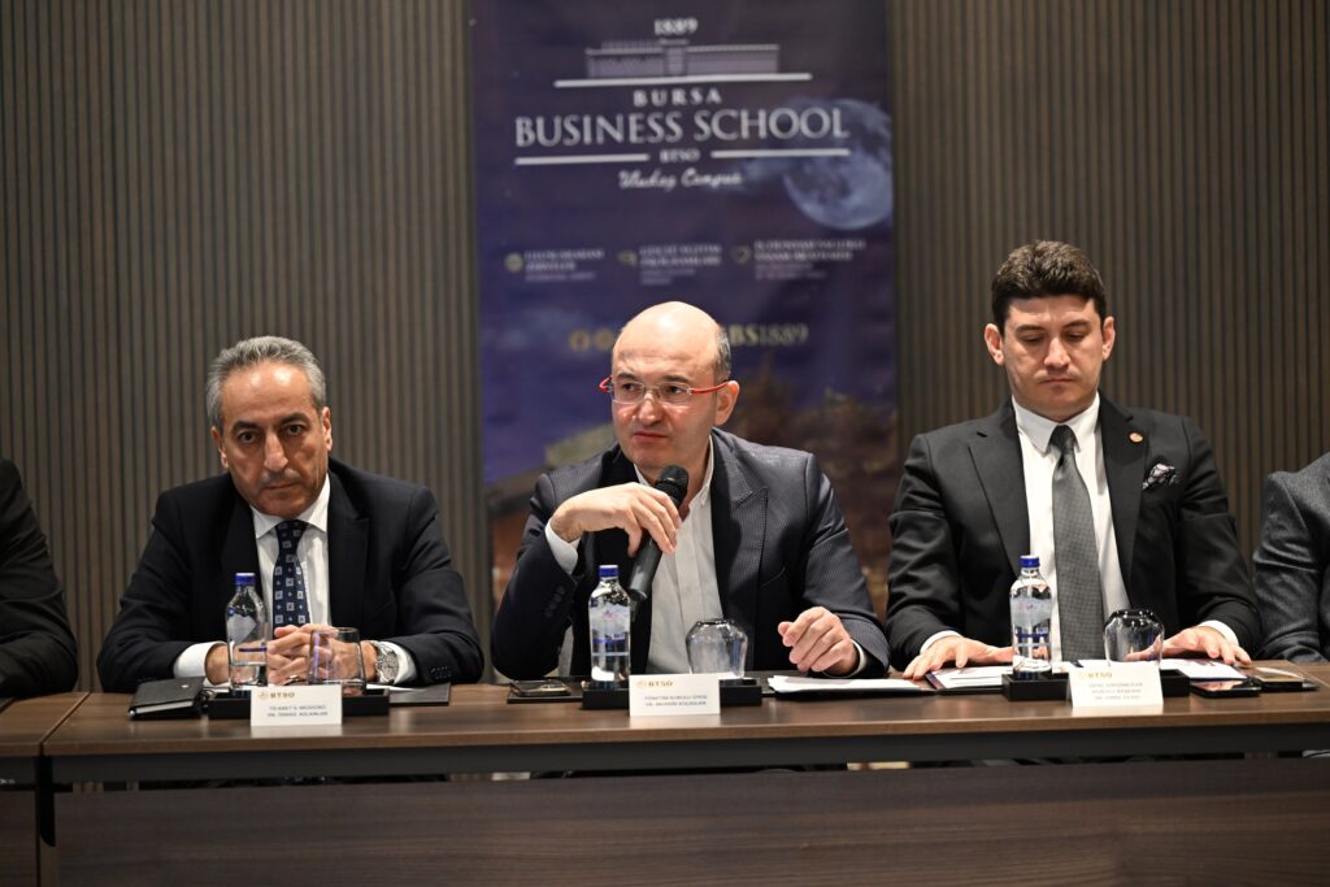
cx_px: 665
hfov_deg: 15.2
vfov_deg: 10.2
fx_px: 4988
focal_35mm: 135
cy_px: 444
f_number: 2.8
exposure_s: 1/125
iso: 1250
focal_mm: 135
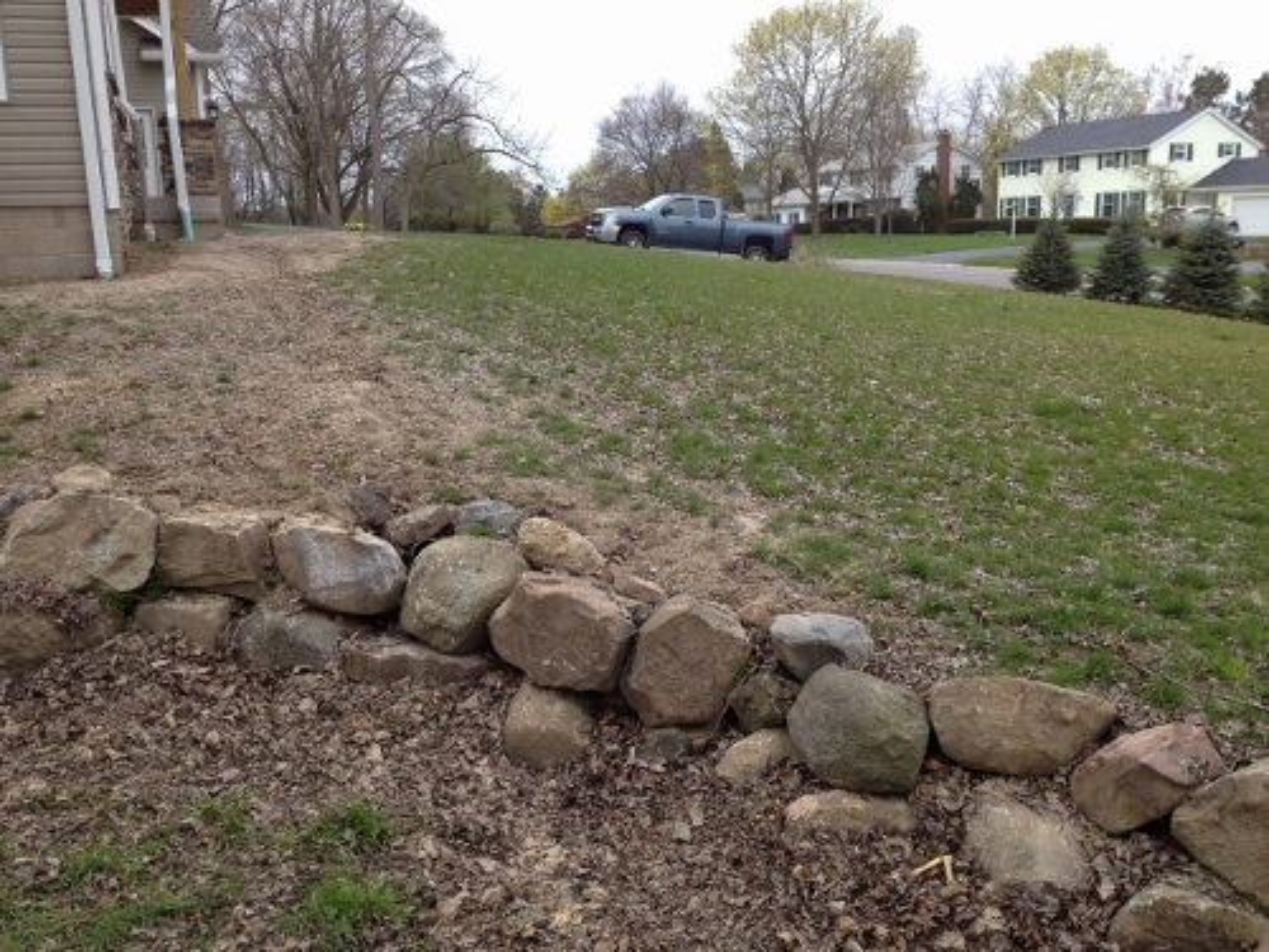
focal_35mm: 35
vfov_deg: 40.7
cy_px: 476
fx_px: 1283
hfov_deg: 52.6
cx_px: 634
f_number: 2.4
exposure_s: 1/649
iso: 64
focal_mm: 4.28
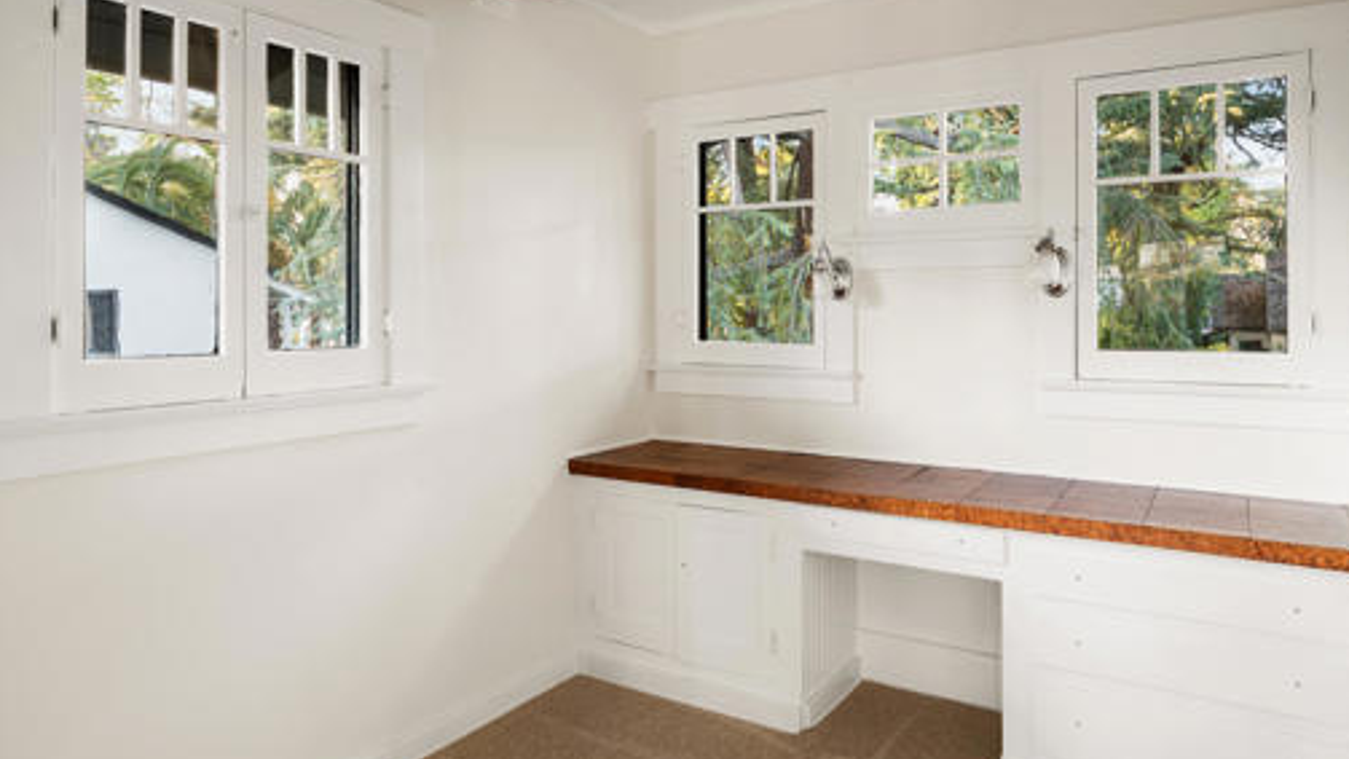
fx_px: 1145
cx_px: 746
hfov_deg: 60.9
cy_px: 363
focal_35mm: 32
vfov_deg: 36.7
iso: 160
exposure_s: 2.5
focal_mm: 24
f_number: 9
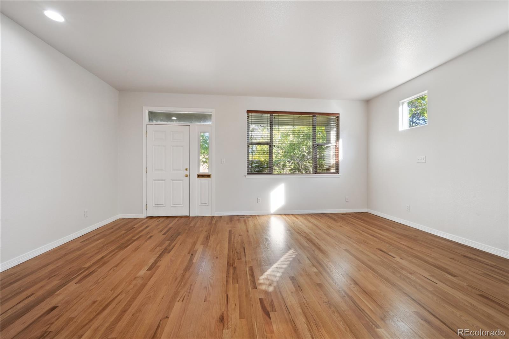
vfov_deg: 81.2
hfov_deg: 104.3
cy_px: 170
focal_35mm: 14
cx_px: 254
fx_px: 198
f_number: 11
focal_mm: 14
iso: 400
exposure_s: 1/13
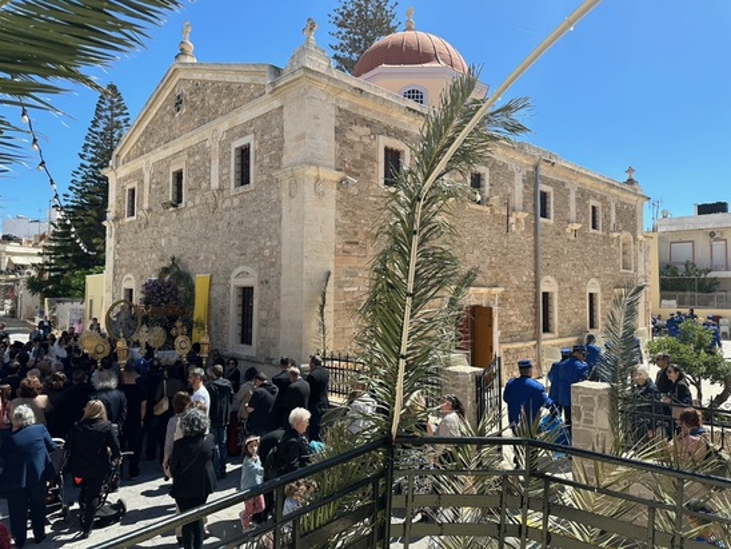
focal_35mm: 24
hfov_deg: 71.6
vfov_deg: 56.8
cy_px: 274
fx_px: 507
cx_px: 366
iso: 80
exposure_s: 1/2882
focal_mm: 6.86
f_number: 1.78
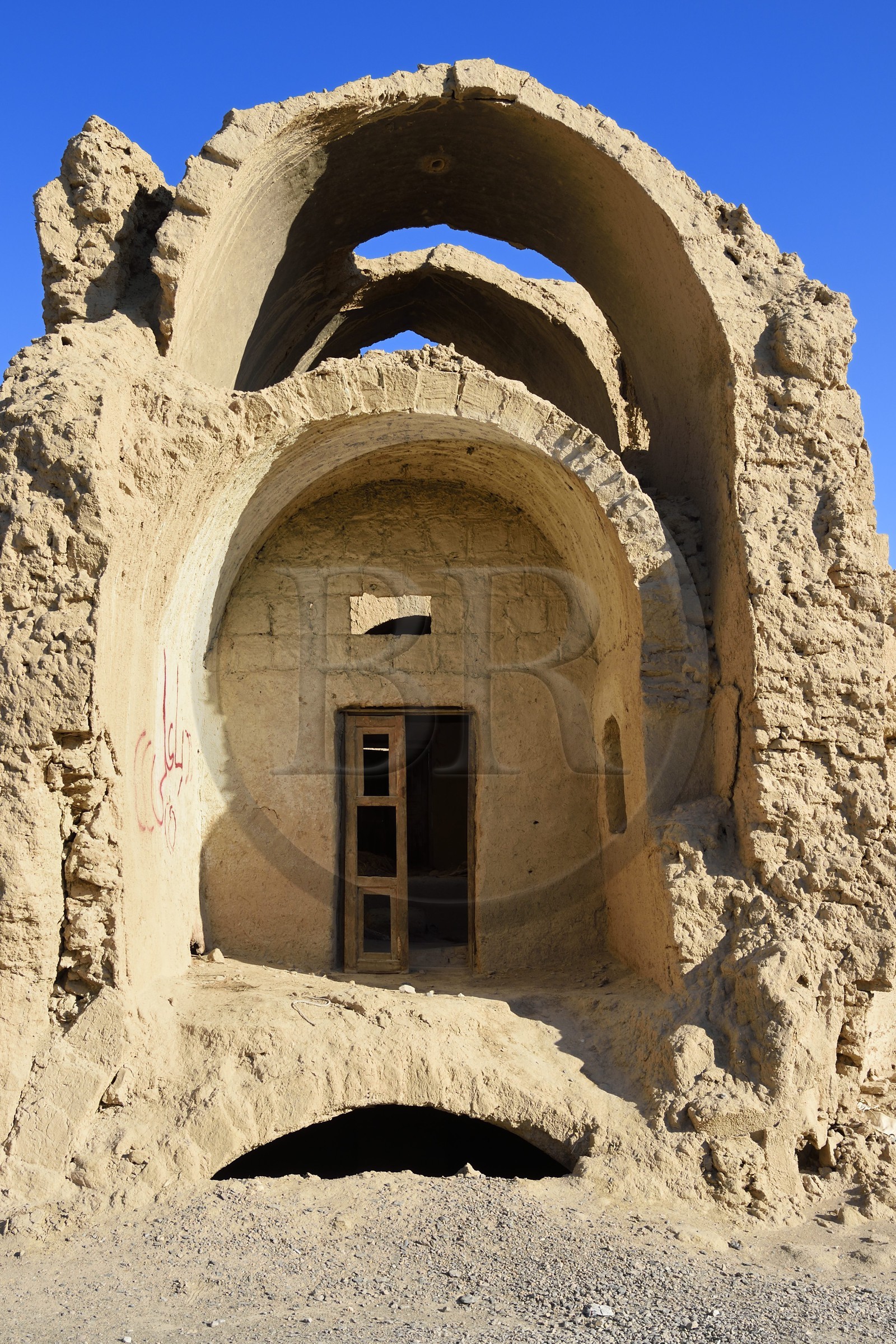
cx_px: 448
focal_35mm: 35
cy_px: 672
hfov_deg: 37.9
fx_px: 1307
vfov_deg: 54.4
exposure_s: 1/250
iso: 200
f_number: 11
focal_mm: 35
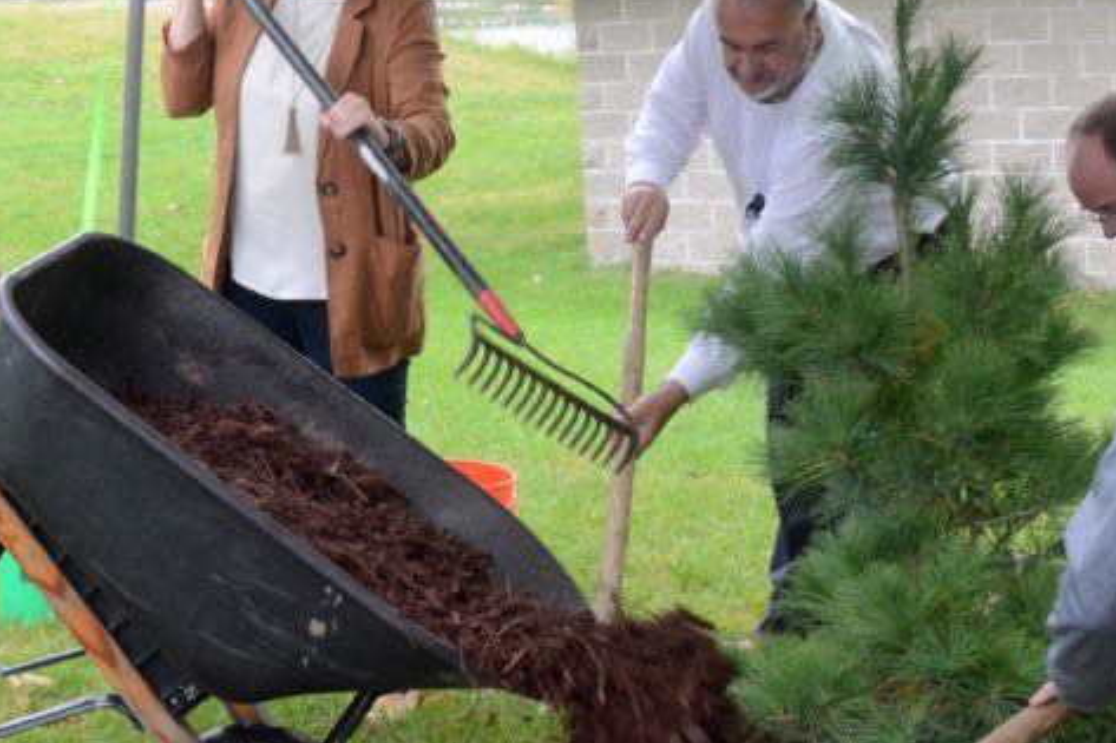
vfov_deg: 17.5
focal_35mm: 78
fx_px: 2417
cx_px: 632
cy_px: 397
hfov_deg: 26.0
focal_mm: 24
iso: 1000
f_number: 6.3
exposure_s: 1/80
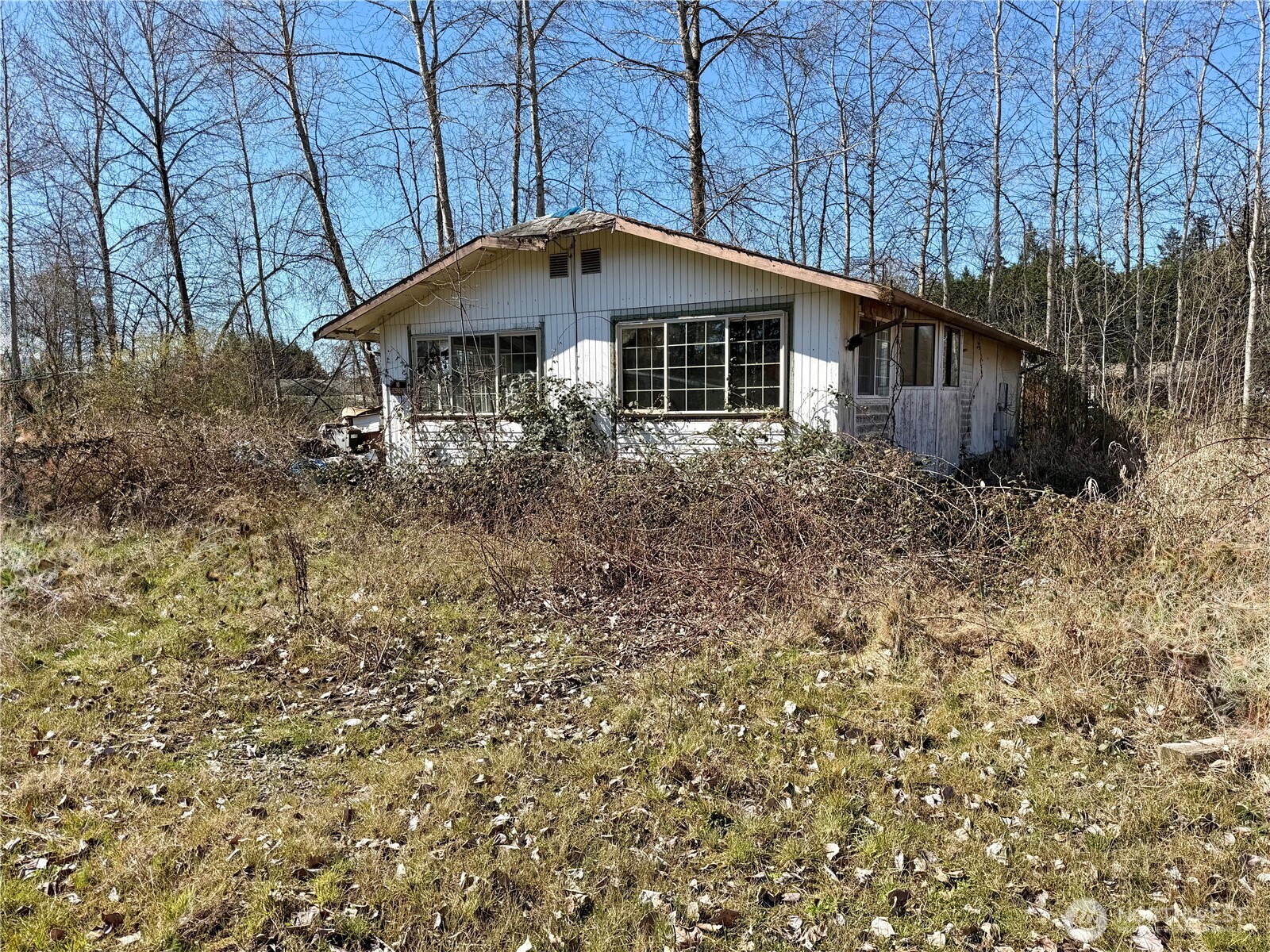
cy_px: 476
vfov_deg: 56.8
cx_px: 635
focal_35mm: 24
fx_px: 881
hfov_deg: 71.6
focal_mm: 6.76
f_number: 1.78
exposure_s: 1/2907
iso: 80
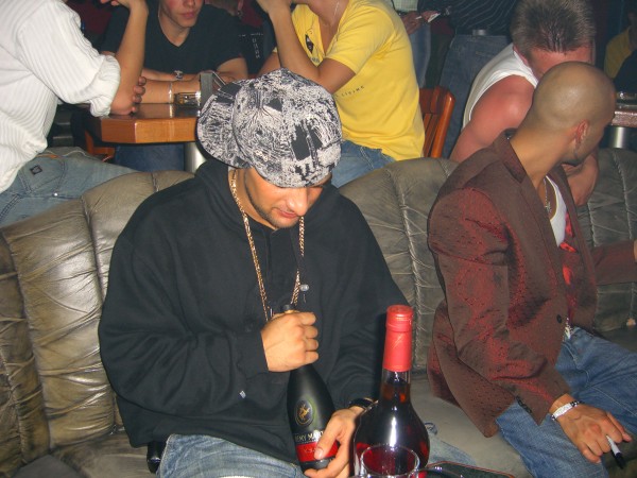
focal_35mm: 38
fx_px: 699
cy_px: 239
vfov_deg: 37.7
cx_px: 318
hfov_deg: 49.0
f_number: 2.8
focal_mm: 7.9
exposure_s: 1/60
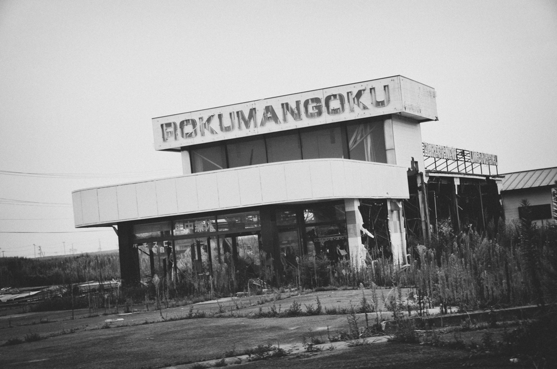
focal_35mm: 57
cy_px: 184
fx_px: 880
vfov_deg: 23.7
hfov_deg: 35.1
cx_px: 278
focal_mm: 38
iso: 180
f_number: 4.2
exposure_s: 1/1000
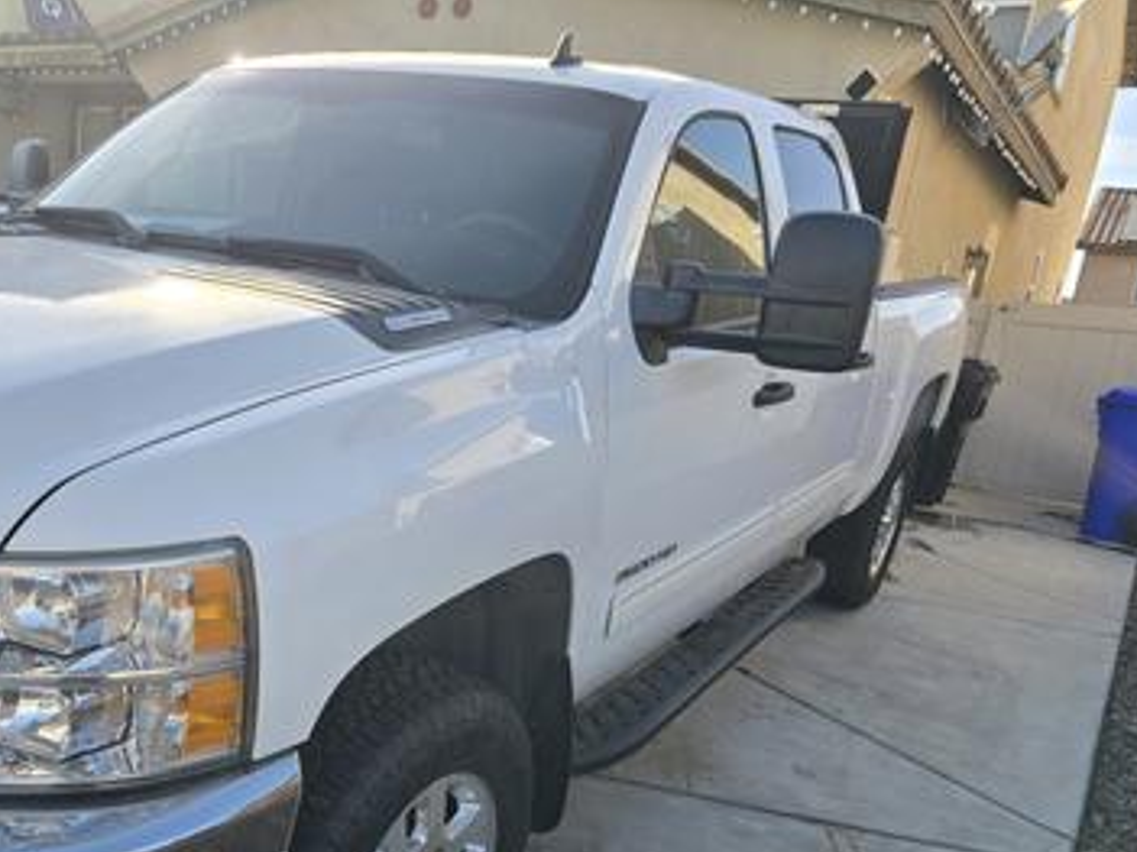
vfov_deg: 42.0
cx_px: 389
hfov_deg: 54.4
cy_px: 609
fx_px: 1084
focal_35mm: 33
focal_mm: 6.3
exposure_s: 1/303
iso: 12
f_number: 1.7
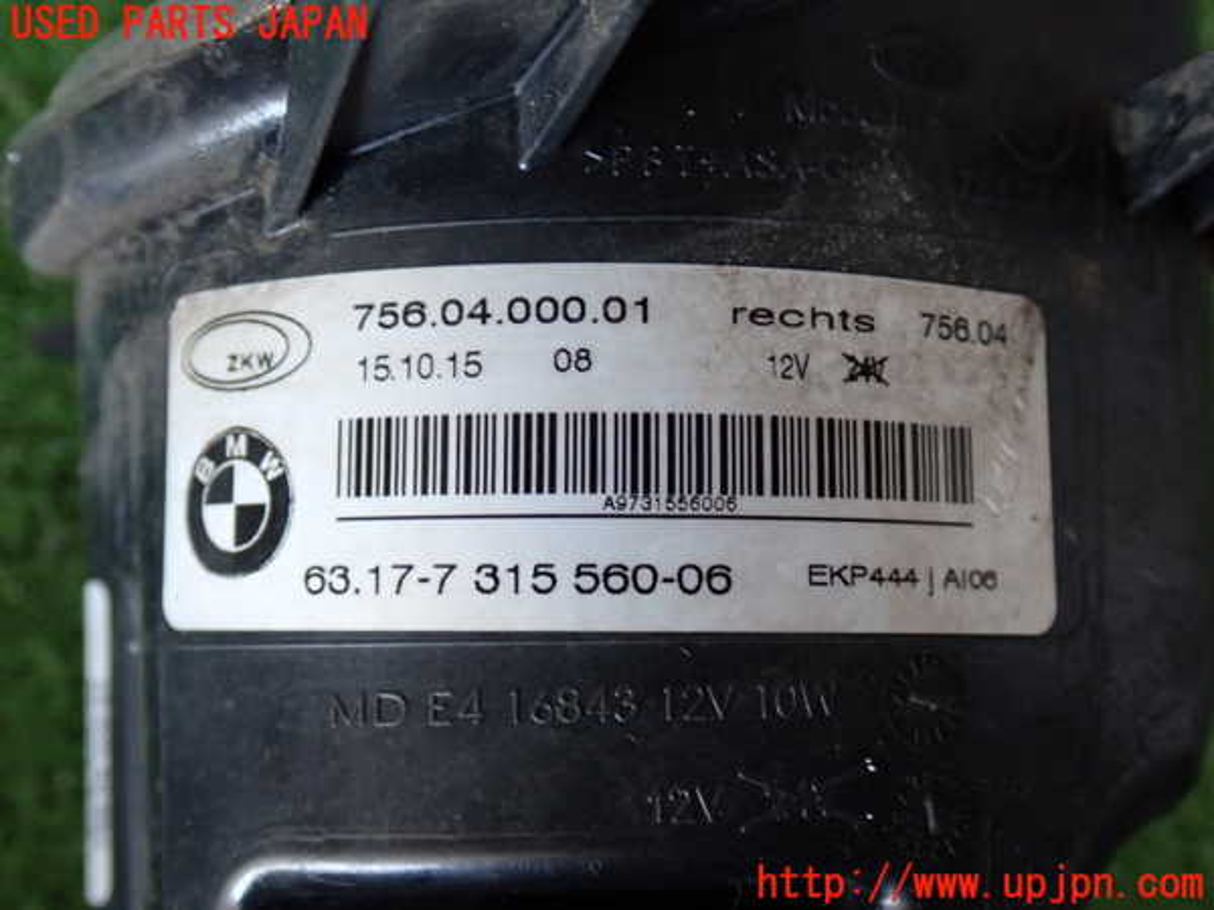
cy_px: 455
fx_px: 1438
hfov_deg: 45.8
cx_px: 607
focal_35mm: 41
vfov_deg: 35.1
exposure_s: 1/40
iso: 320
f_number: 2.8
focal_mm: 7.31
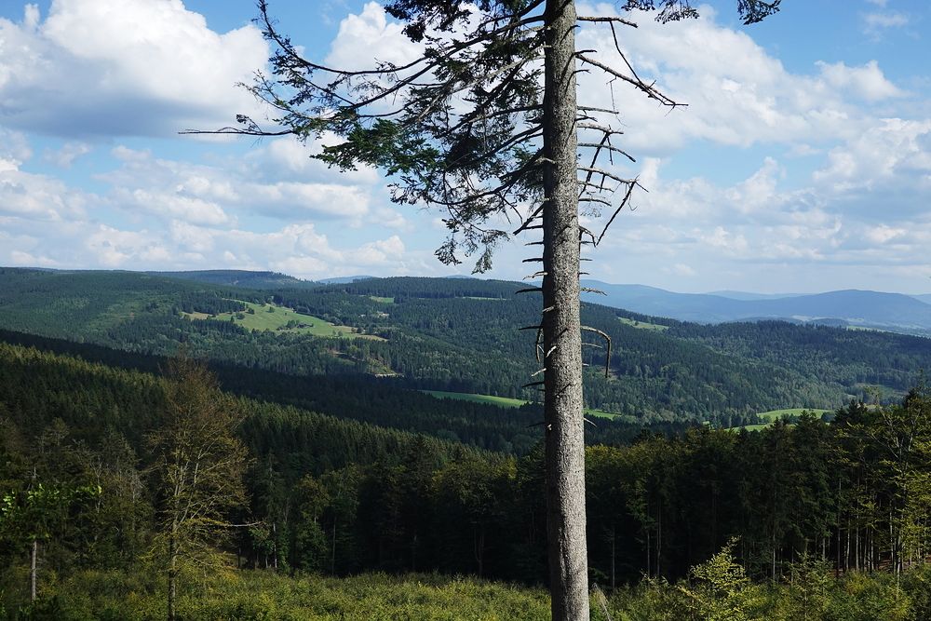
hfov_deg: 48.5
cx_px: 466
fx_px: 1035
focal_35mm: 40
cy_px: 310
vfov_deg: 33.4
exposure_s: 1/2000
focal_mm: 14.69
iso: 125
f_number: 4
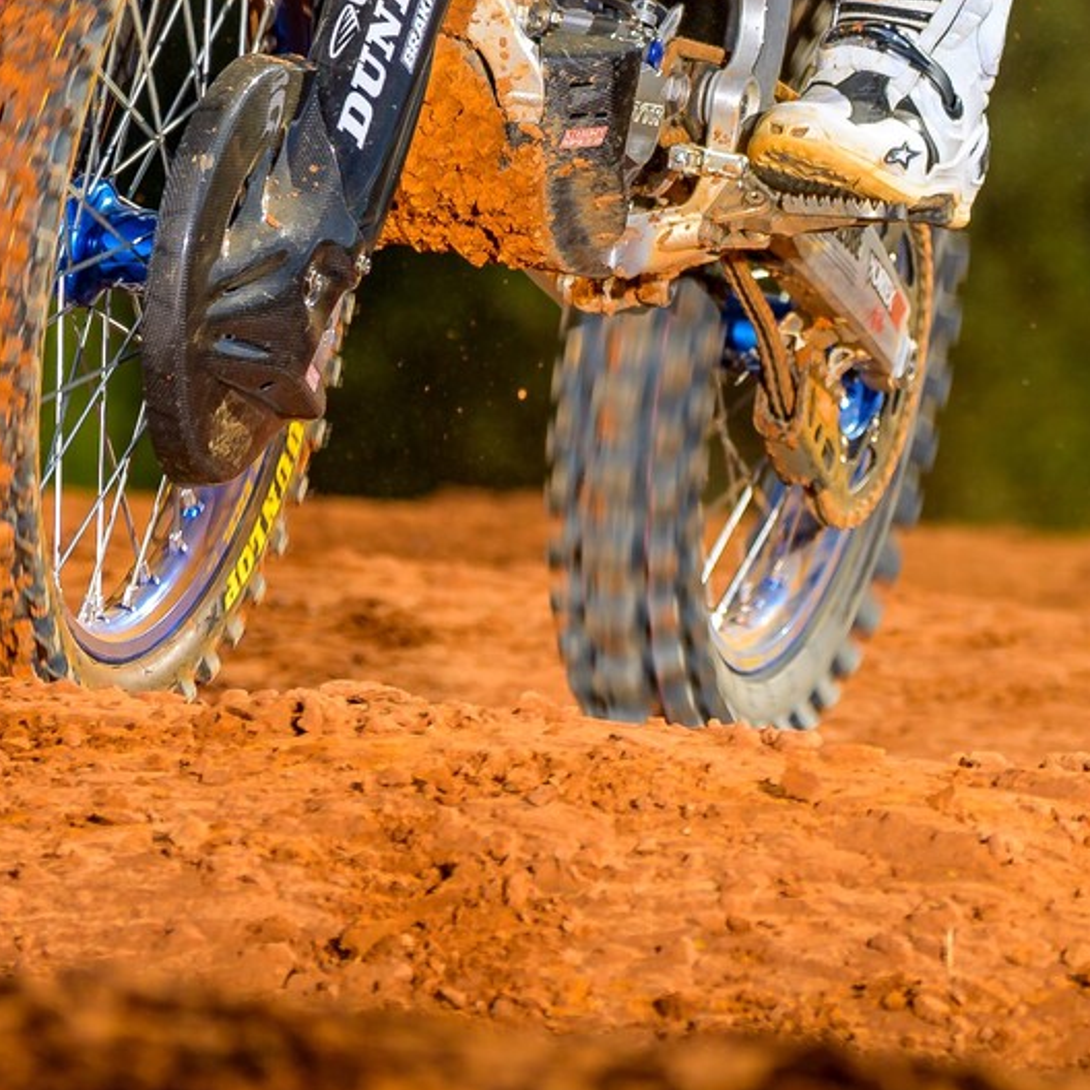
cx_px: 609
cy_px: -419
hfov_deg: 3.5
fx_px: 17884
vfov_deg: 3.5
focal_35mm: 502
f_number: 3.5
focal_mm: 130
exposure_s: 1/1600
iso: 64
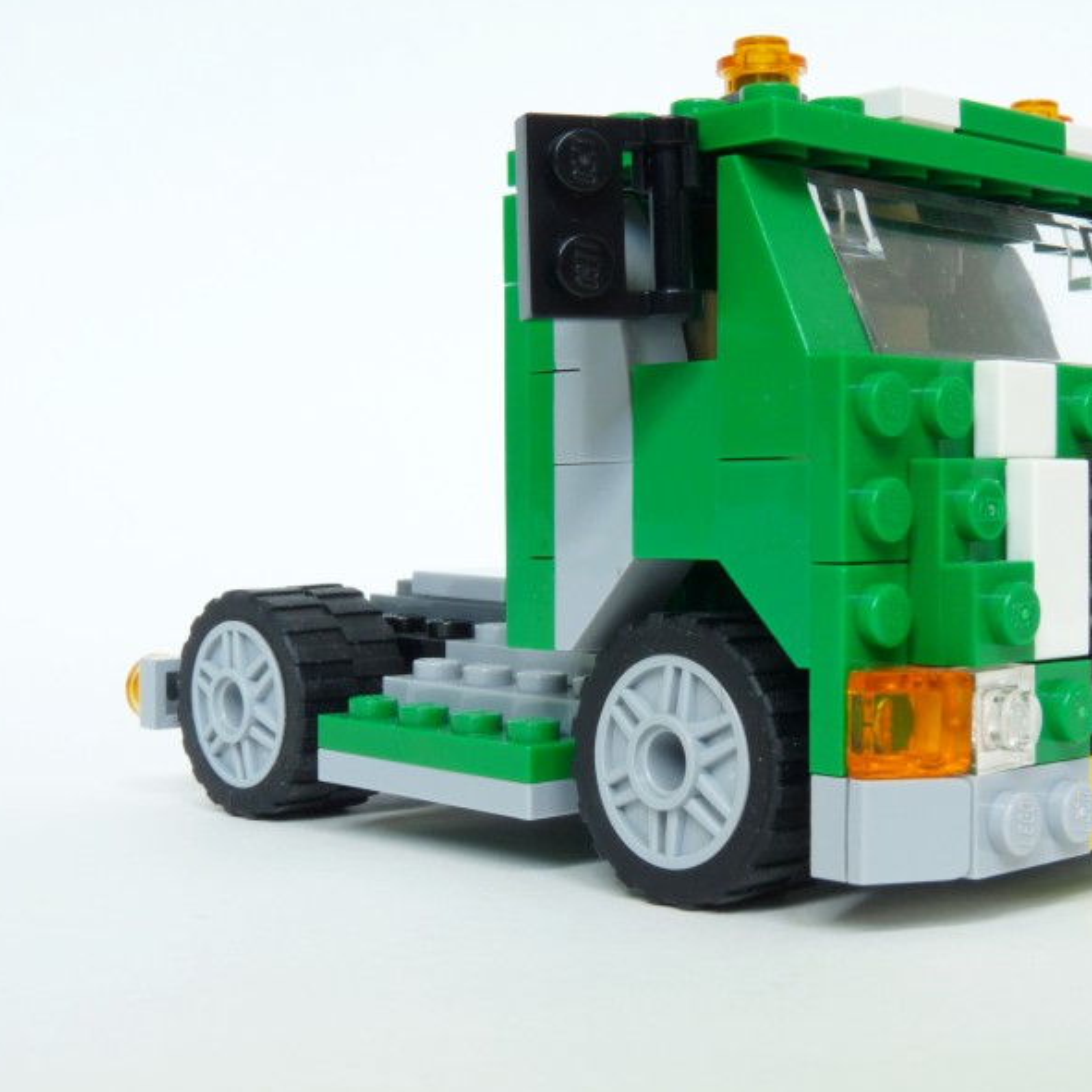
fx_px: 1963
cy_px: 547
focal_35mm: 55
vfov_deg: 31.1
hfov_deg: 30.9
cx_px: 686
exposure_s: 1/4
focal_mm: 8.2
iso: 100
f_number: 8
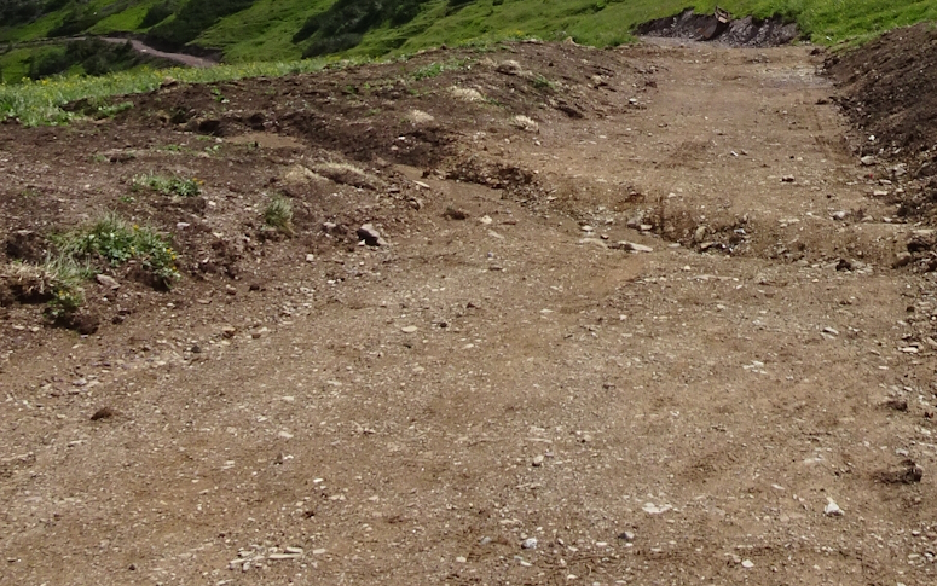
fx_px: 1609
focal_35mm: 63
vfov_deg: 18.4
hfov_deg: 31.4
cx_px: 792
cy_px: -283
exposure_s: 1/1600
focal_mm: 4.1
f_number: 3.5
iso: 80
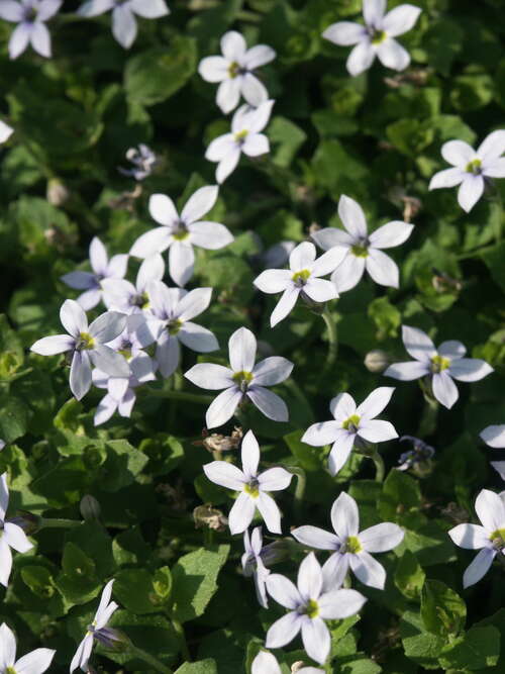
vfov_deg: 10.7
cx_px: 252
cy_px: 337
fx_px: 3580
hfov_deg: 8.1
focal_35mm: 184
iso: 100
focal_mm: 46.65
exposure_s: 1/1000
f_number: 4.5
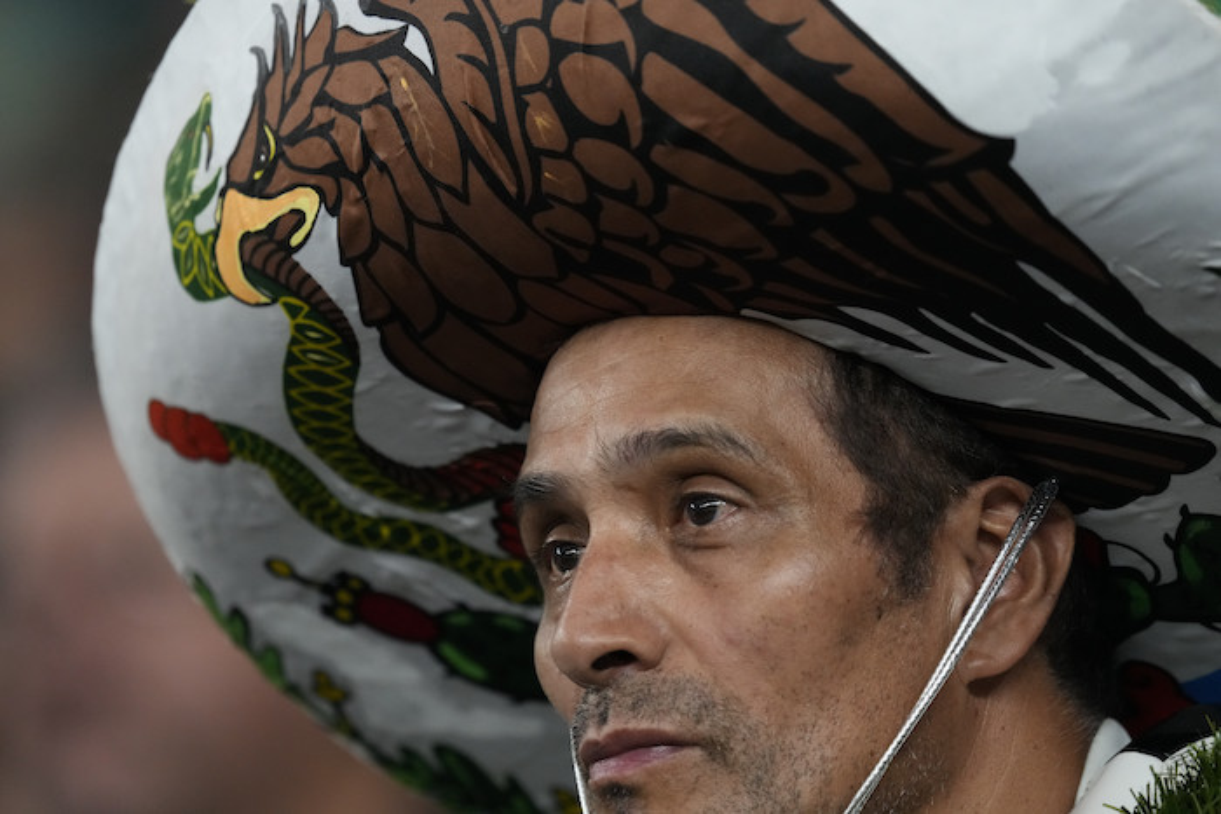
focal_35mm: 600
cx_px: 610
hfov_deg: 3.4
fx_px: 20353
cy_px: 407
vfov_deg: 2.3
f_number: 4
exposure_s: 1/1250
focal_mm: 600
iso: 6400
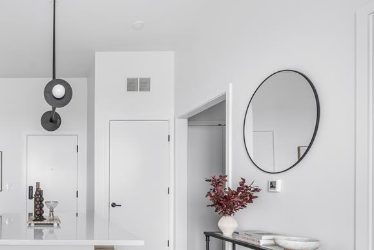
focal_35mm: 29
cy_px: 187
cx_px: 41
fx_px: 301
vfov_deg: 43.6
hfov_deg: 55.6
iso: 100
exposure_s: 1/1.25
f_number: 6.3
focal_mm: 14
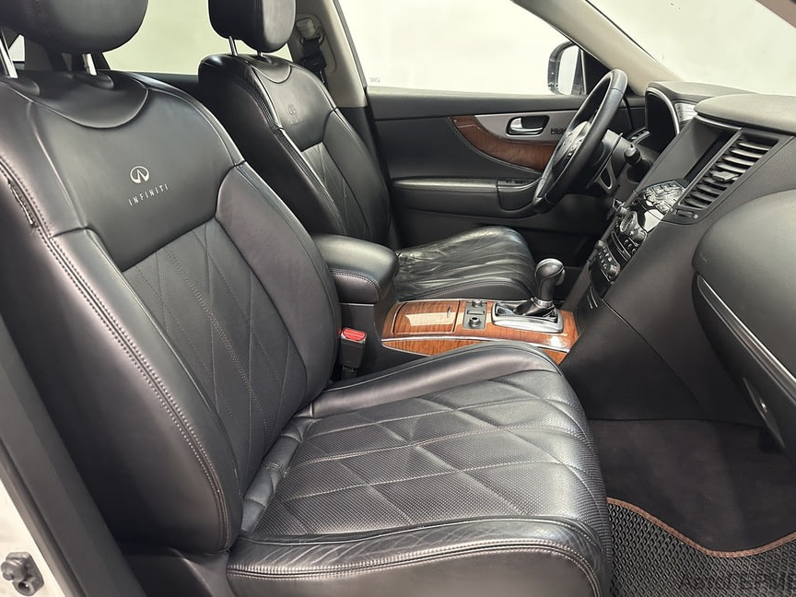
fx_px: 575
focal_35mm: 25
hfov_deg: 69.4
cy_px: 289
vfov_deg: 54.9
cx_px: 411
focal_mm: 6.86
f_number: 1.78
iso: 800
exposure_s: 1/42
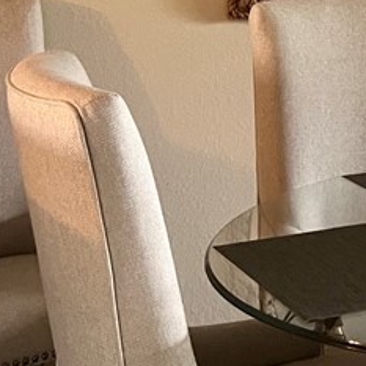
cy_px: -30
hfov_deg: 15.0
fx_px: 1208
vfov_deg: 16.7
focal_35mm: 101
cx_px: 661
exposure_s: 1/60
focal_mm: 5.7
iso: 250
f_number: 1.5
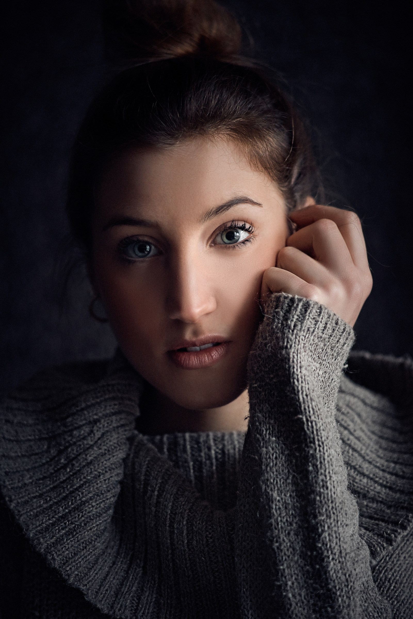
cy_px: 310
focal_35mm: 105
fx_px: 1806
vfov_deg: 19.5
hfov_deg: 13.0
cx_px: 206
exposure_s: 1/125
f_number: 2.5
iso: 1600
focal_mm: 105
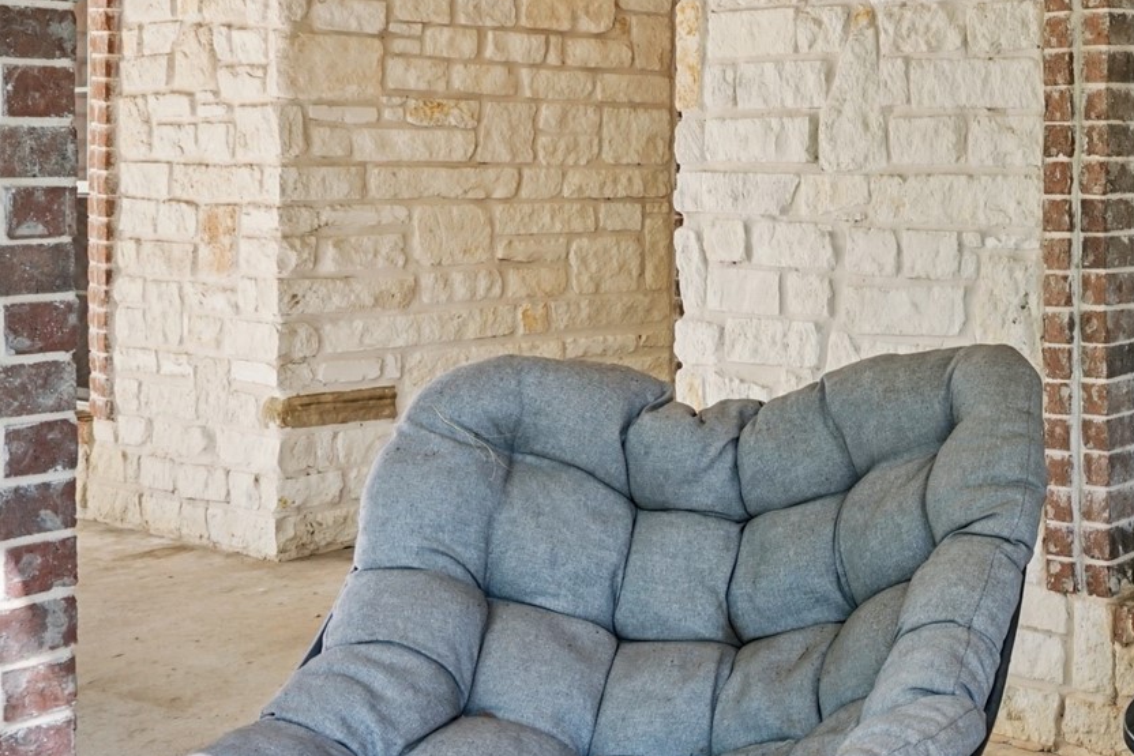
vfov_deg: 28.2
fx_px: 1481
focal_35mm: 47
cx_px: 1477
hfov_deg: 31.9
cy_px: 188
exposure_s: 1/40
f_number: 8
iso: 400
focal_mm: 18
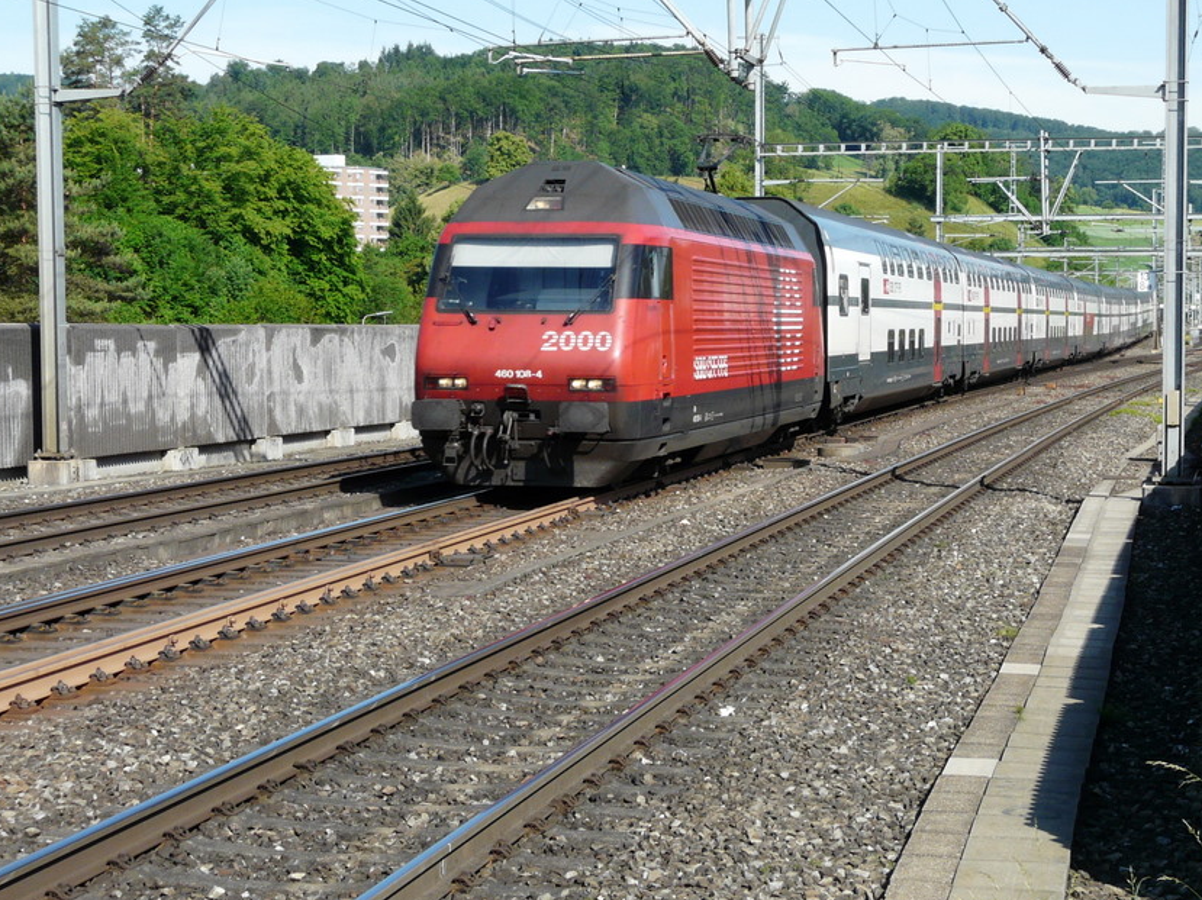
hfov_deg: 27.7
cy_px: 409
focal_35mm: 70
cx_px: 708
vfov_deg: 21.0
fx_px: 2430
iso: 100
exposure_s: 1/320
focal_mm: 9.5
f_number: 5.6
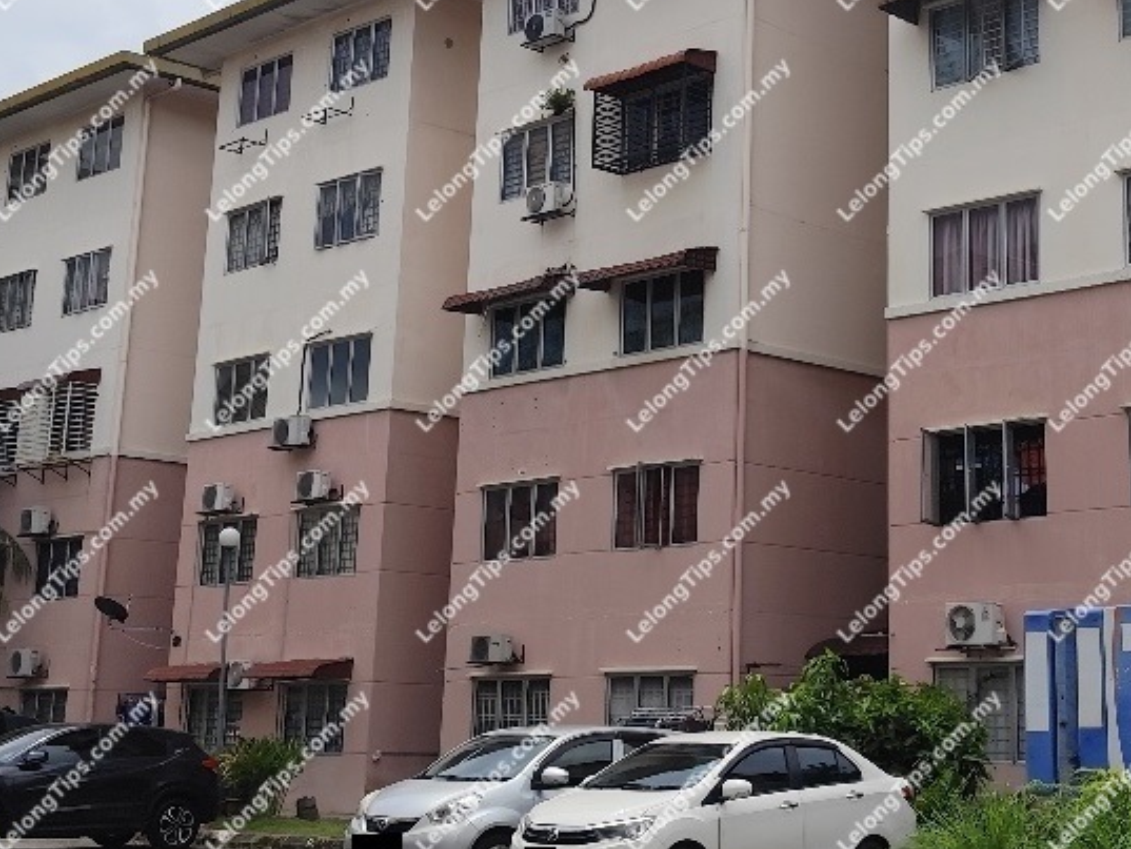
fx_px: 1732
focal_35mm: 53
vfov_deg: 27.0
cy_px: 170
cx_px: 853
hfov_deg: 35.3
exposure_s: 1/1282
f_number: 1.65
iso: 50
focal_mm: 6.14
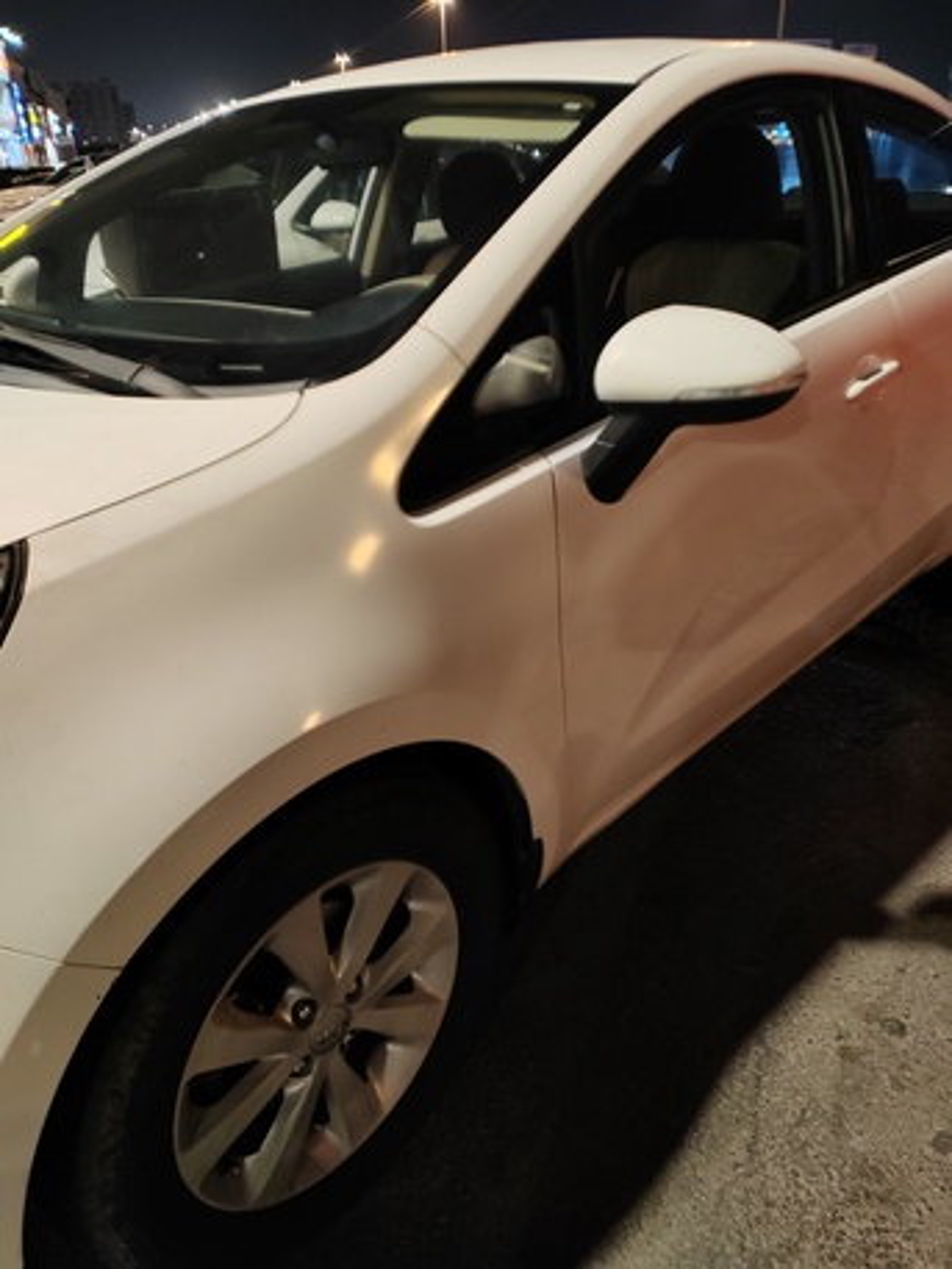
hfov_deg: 51.4
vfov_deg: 65.3
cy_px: 634
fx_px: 990
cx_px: 476
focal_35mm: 27
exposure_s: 1/33
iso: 640
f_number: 1.9
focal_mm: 5.52
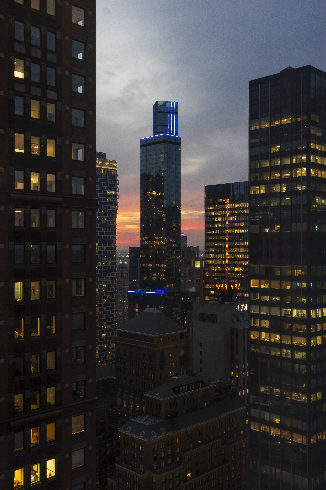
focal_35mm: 40
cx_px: 163
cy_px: 245
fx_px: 543
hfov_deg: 33.4
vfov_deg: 48.5
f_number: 13
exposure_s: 1.3
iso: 320
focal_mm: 40
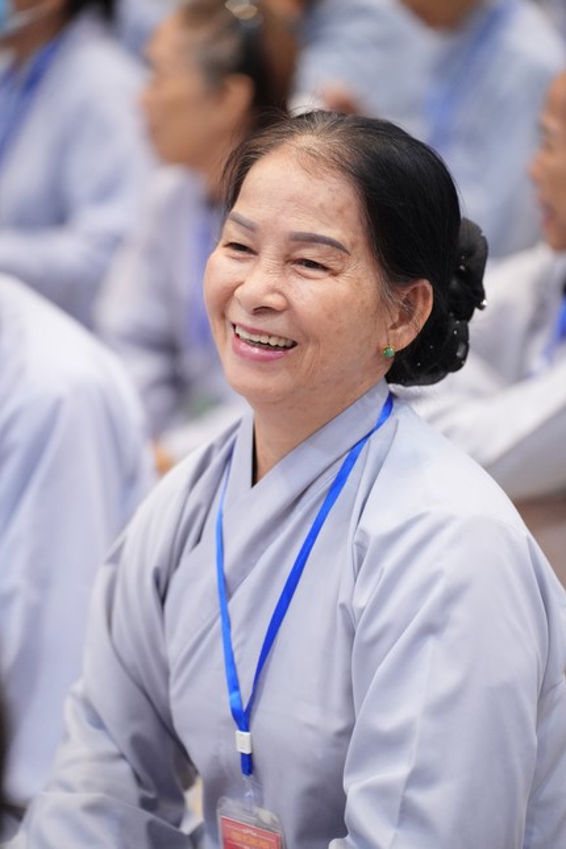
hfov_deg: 9.5
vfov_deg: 14.3
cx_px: 284
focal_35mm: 144
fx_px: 3396
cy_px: 424
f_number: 2.8
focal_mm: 143
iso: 6400
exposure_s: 1/320
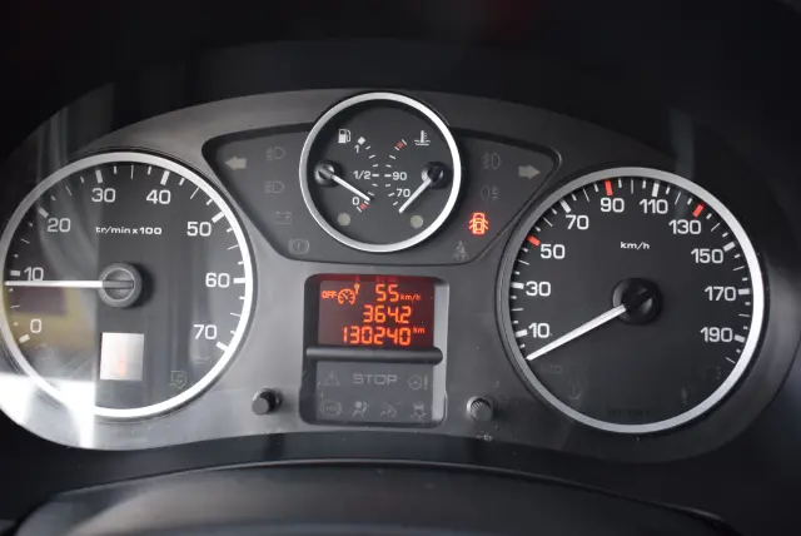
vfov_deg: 40.0
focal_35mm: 33
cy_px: 268
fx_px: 735
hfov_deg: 57.2
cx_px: 400
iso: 500
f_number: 4
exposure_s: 1/60
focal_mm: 22
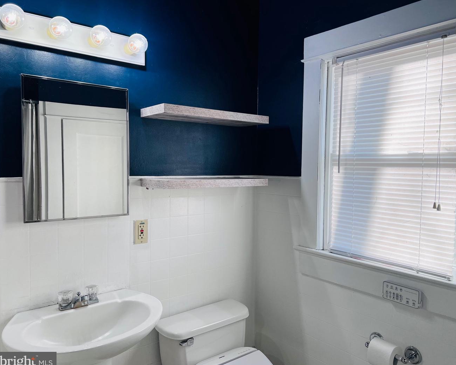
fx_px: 378
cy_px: 183
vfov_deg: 51.5
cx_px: 247
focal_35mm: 28
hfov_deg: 62.1
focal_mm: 5.7
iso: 40
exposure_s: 1/224
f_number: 1.5
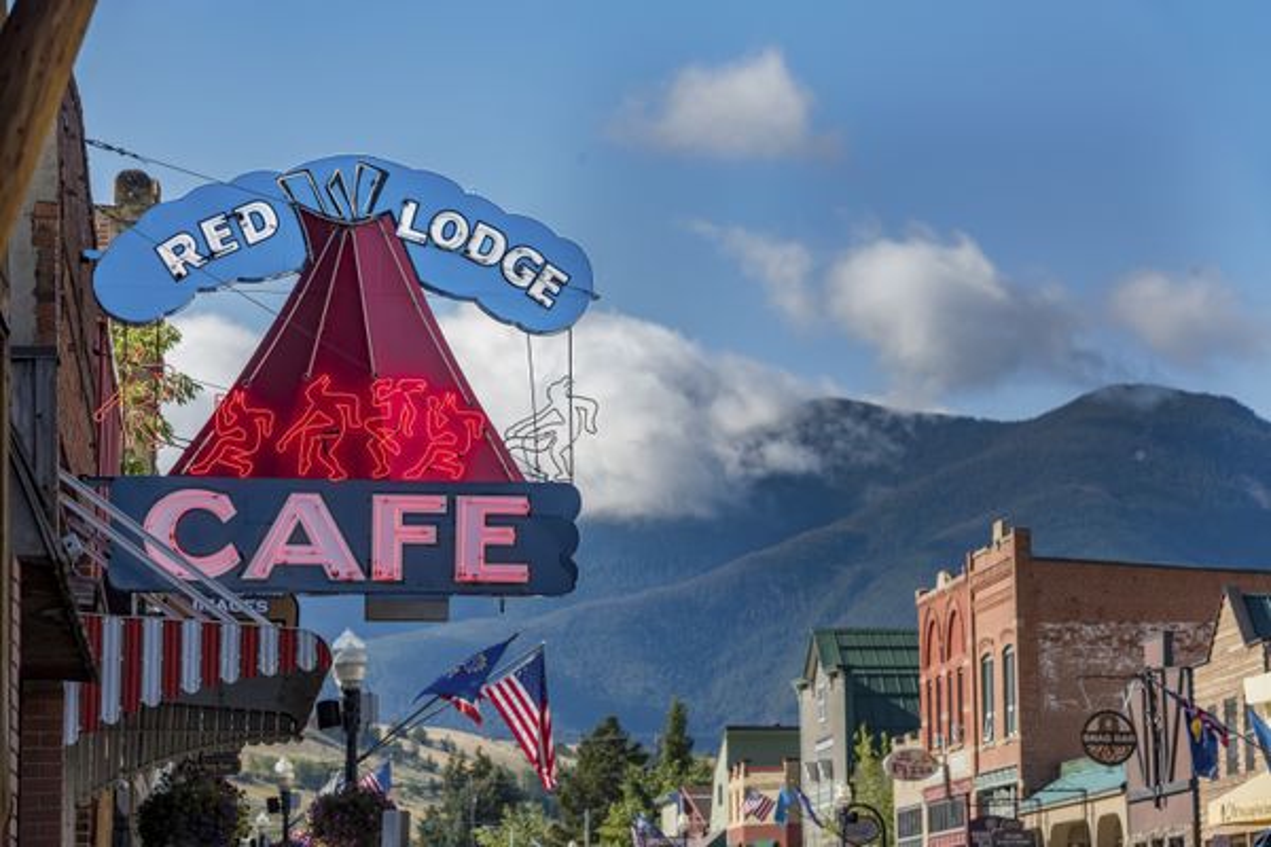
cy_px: 424
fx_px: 4766
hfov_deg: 15.2
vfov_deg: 10.2
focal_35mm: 135
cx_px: 636
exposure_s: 1/1000
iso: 400
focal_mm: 135
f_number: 8
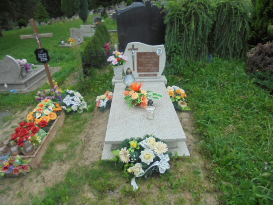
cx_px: 136
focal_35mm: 26
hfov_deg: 67.3
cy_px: 102
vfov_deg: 53.1
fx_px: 205
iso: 100
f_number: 3.5
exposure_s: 1/320
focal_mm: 4.6
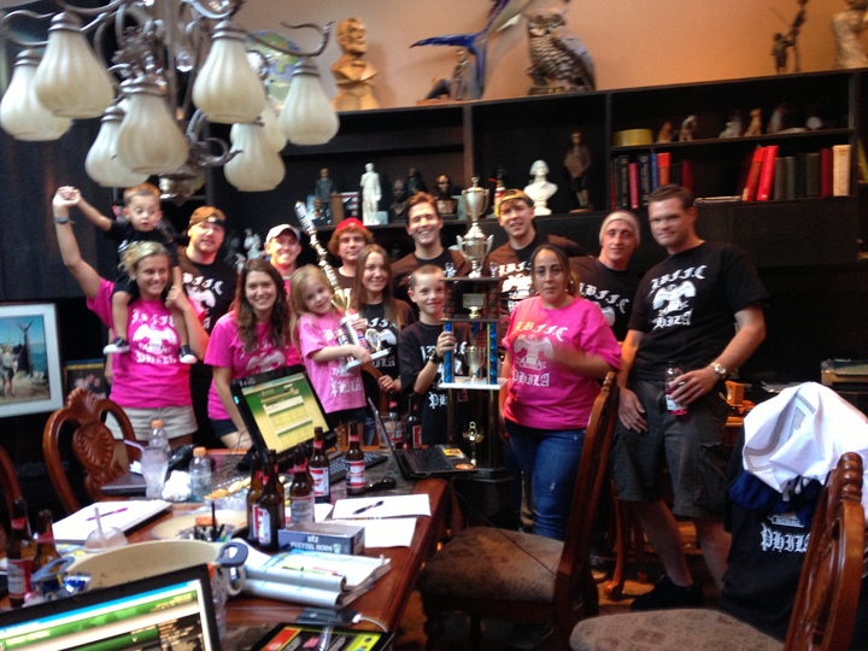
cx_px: 434
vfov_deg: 42.9
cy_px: 326
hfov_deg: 55.4
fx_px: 827
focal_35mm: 33
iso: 250
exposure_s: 1/20
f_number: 2.4
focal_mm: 4.13
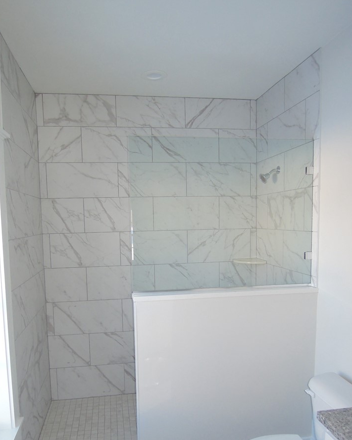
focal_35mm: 27
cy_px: 252
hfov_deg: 53.2
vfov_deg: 63.8
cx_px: 168
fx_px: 351
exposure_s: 1/80
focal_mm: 4.3
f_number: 2.8
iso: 160
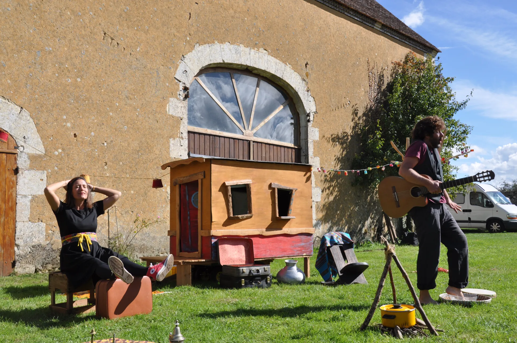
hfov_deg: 49.6
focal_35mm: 39
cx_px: 258
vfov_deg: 34.1
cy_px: 172
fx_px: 559
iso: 200
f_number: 9
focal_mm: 26
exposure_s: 1/320
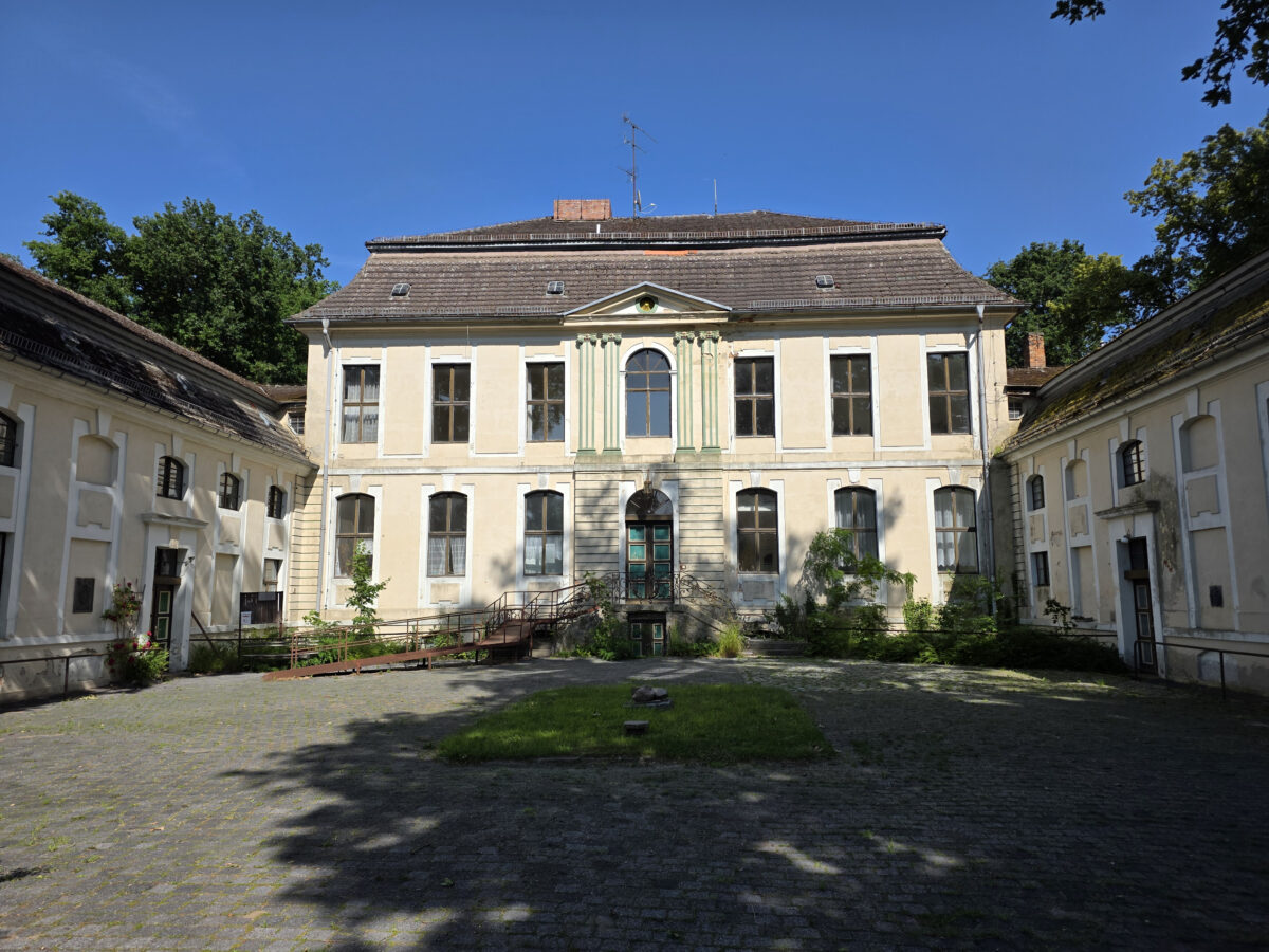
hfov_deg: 73.9
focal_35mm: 23
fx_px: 843
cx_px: 634
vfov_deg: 58.9
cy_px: 476
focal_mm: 6.3
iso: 80
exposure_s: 1/5778
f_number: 1.7
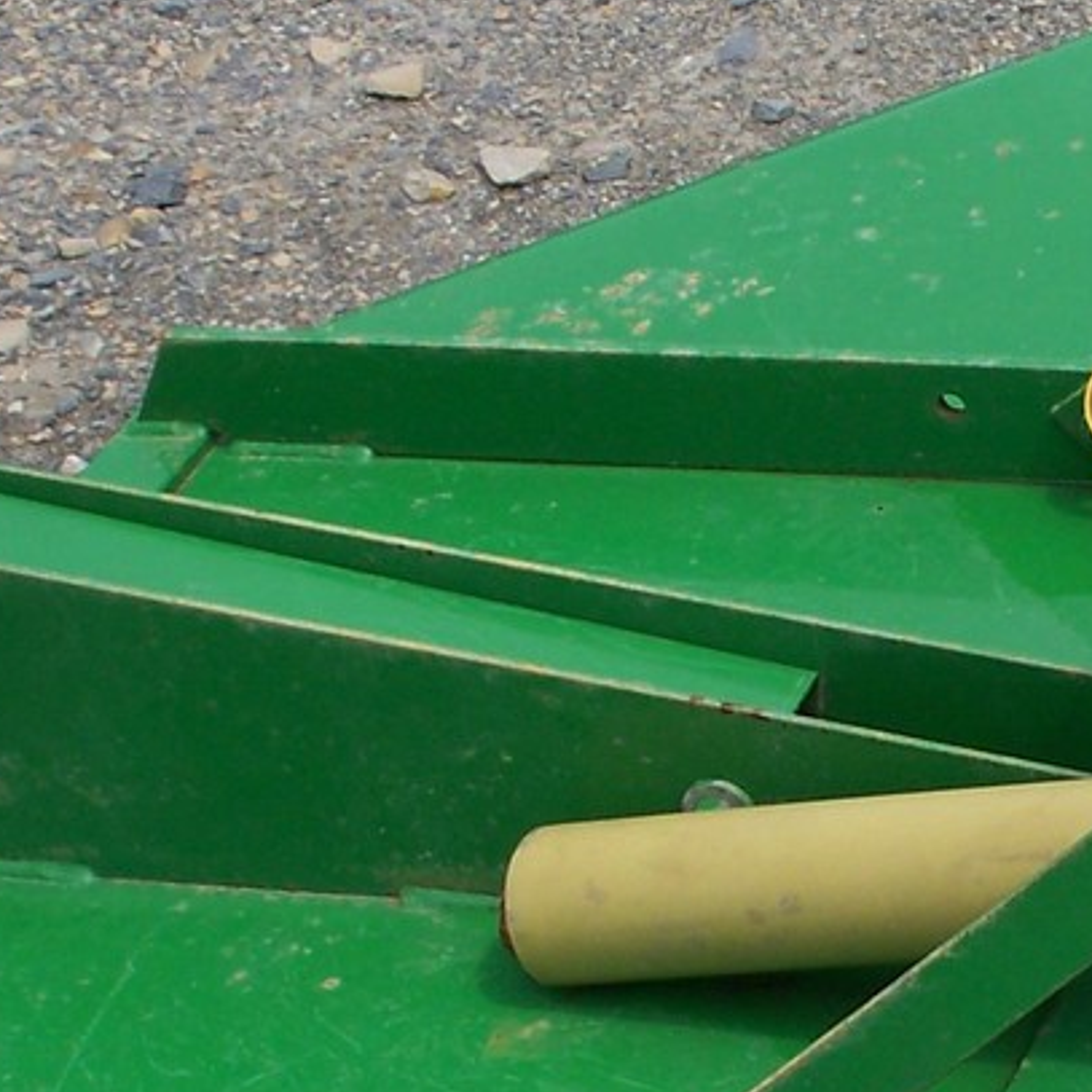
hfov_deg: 10.8
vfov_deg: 10.9
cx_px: 1205
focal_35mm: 160
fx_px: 5710
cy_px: 993
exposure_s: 1/320
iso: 64
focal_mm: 7.54
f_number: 5
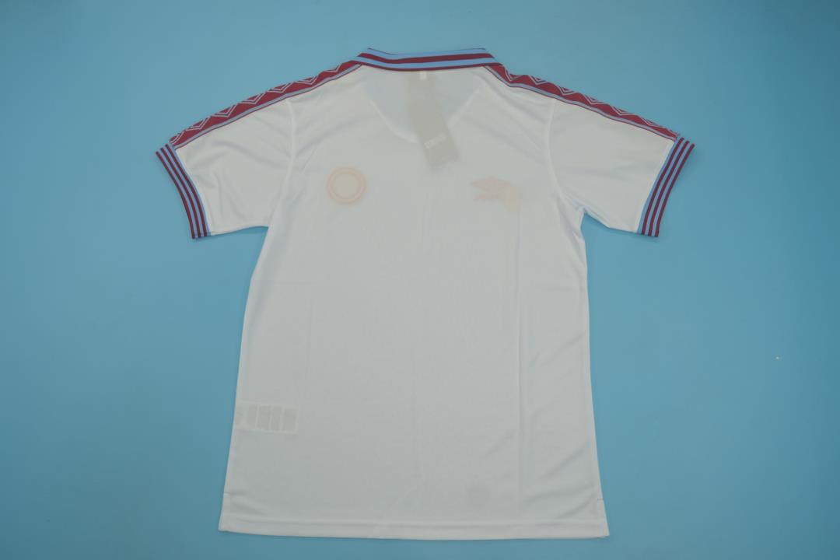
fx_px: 700
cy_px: 280
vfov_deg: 43.6
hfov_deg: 61.9
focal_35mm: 30
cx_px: 420
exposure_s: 1/200
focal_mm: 20
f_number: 4.5
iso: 200
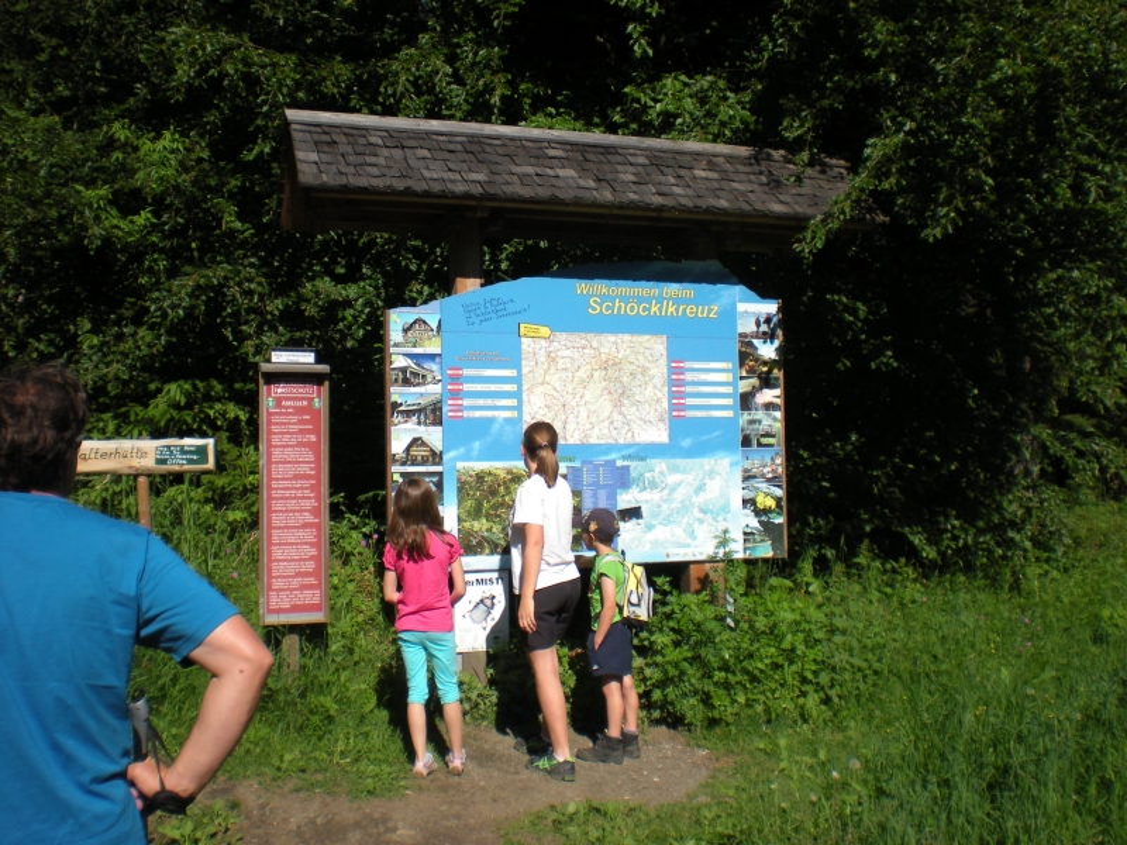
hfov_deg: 49.0
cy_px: 422
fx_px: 1237
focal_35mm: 38
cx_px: 564
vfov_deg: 37.7
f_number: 4.6
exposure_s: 1/583
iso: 64
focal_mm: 6.3
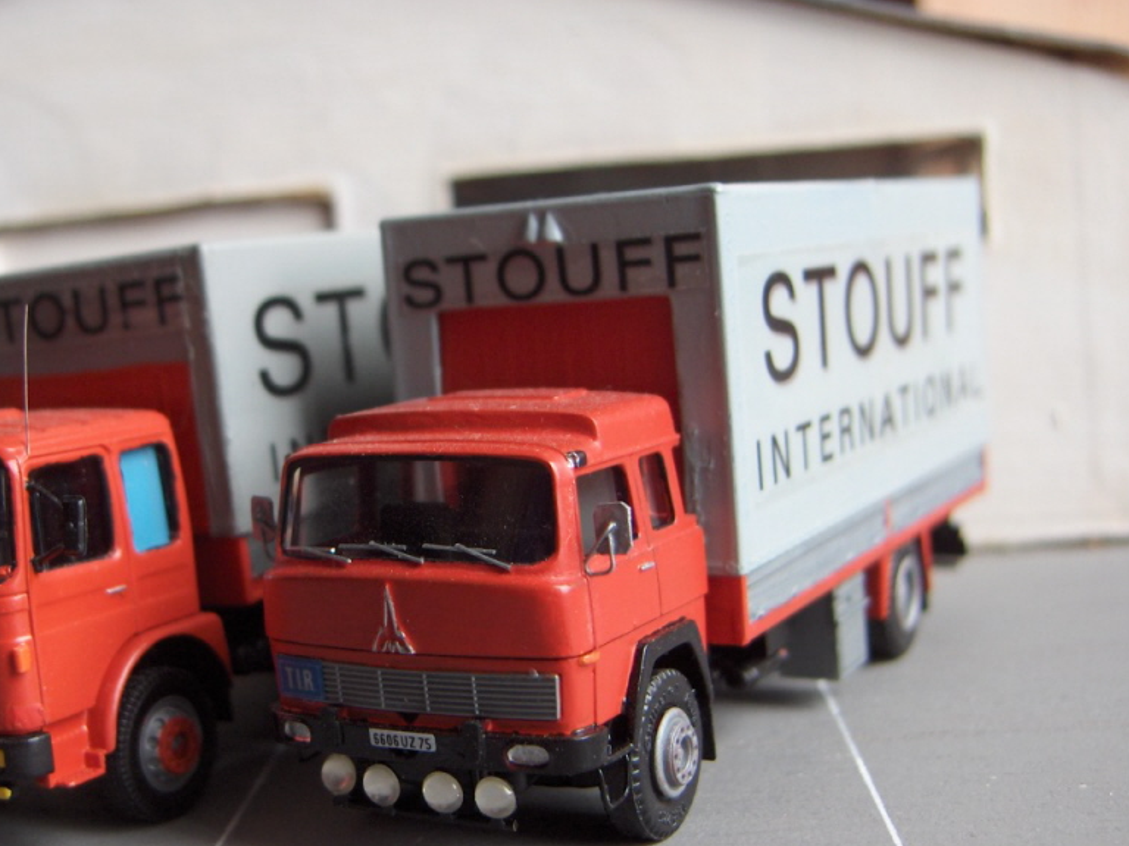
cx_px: 416
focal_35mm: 52
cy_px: 538
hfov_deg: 36.6
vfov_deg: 27.9
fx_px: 1696
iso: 200
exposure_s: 1/66
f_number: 2.8
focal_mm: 8
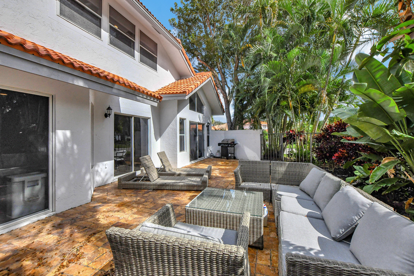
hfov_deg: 100.4
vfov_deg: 77.3
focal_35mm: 15
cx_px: 207
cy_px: 138
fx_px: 172
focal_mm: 10
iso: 1000
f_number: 8
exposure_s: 1/4000
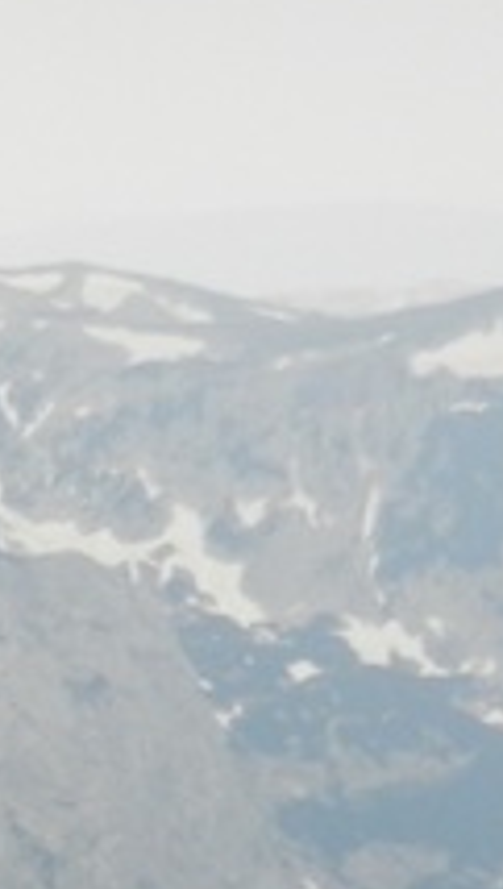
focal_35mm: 276
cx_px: -981
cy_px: 1466
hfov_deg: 4.3
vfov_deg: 7.6
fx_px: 6519
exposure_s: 1/500
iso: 160
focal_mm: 9.4
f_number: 4.4
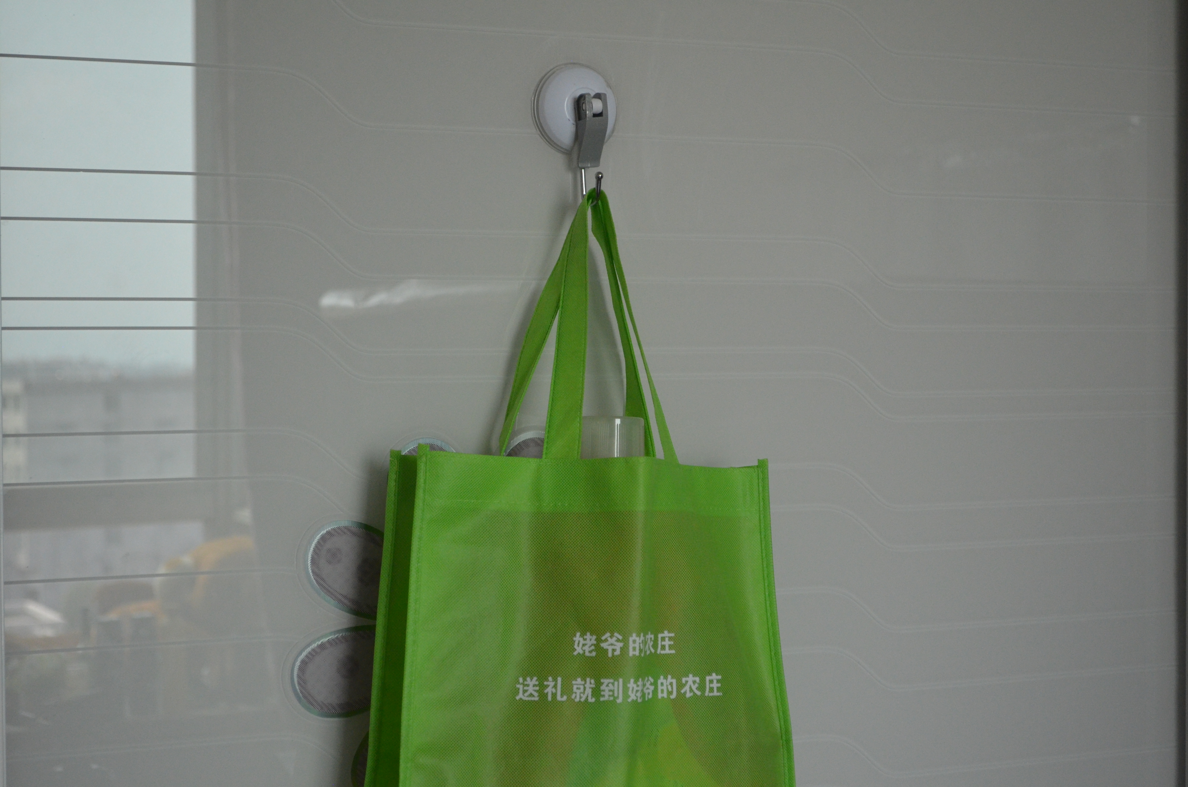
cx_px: 594
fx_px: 2173
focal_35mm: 66
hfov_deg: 30.6
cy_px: 394
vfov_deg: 20.5
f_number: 5.3
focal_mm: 44
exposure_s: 1/400
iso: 1600
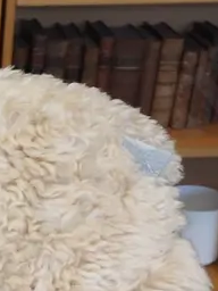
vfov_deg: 14.6
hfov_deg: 10.7
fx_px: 1075
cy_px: 397
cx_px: -201
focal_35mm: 128
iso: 1600
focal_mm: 16
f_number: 5.6
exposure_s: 1/160
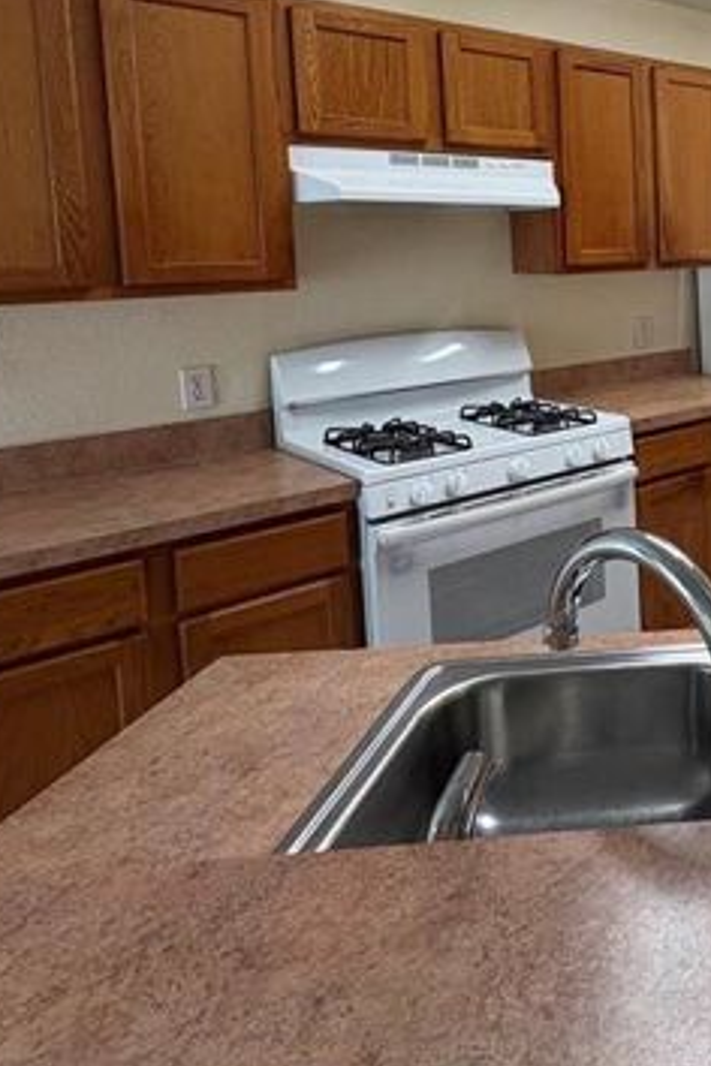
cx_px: 824
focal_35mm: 29
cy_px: 298
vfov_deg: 61.0
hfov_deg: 36.3
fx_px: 859
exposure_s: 1/120
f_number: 2.2
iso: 200
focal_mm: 2.22
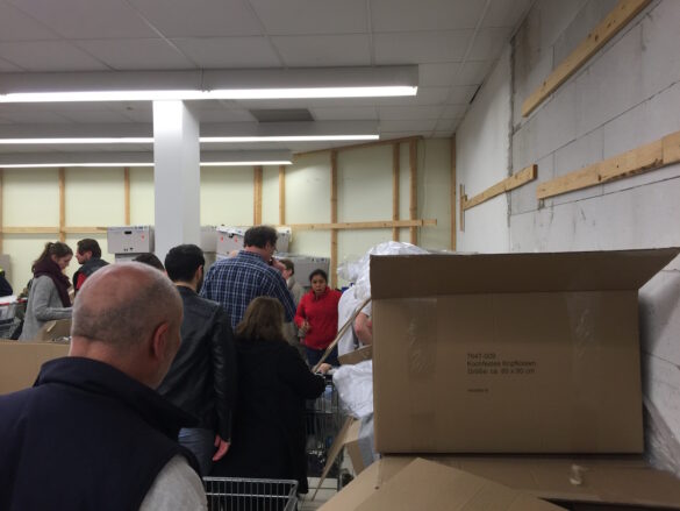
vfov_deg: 48.2
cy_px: 256
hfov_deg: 61.6
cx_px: 340
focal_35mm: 29
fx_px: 570
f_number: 2.2
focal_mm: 4.15
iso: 32
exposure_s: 1/33
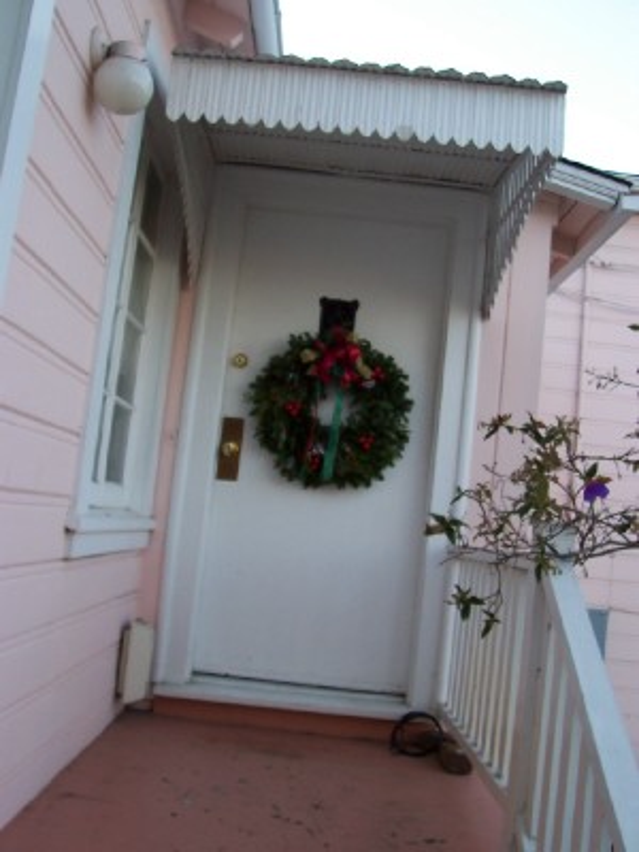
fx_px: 911
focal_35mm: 37
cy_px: 426
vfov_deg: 50.1
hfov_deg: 38.7
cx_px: 320
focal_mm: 5.6
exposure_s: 1/90
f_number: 2.8
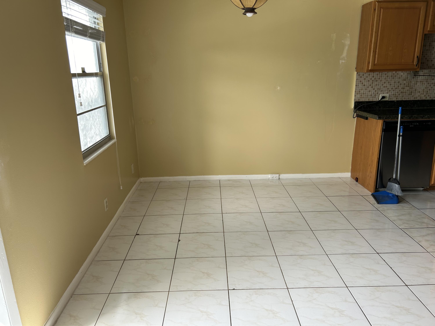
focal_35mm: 26
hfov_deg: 67.3
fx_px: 327
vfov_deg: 53.1
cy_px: 163
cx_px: 218
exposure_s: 1/192
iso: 40
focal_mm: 5.7
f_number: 1.5
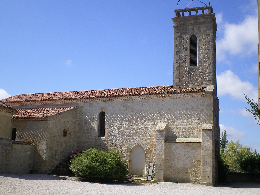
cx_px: 130
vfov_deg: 32.9
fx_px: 330
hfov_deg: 42.9
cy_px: 98
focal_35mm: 44
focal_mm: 7.4
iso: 64
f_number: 4.9
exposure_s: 1/320
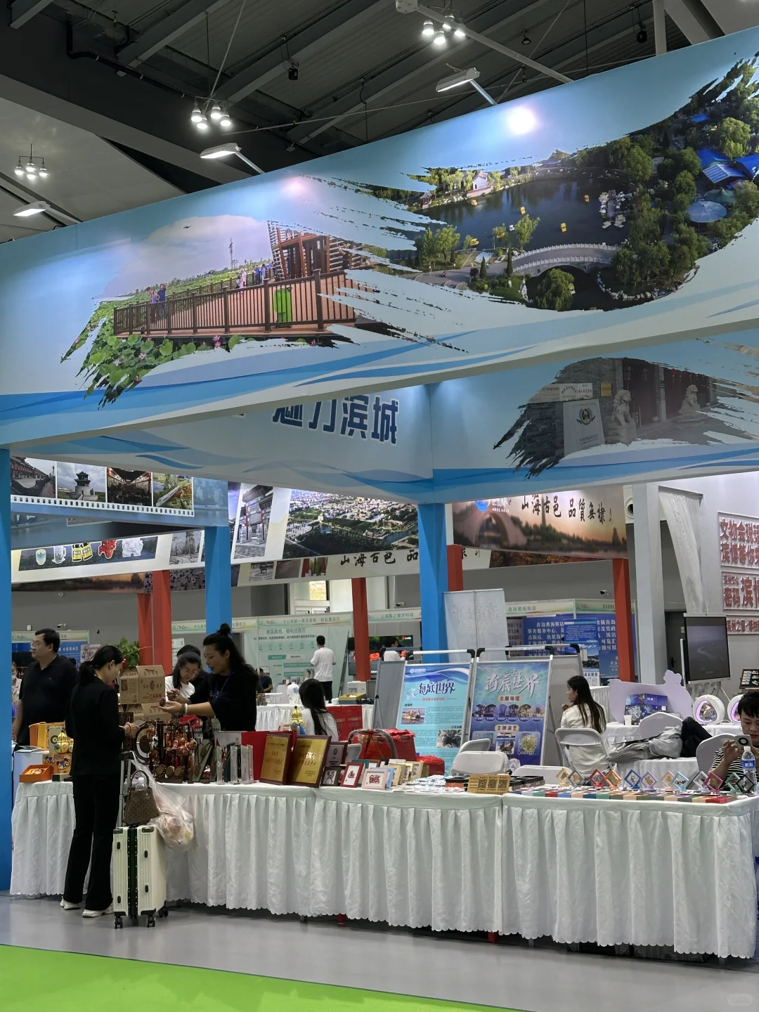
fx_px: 1403
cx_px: 380
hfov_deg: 30.3
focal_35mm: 48
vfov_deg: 39.7
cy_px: 506
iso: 80
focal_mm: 6.86
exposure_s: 1/100
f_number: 1.78
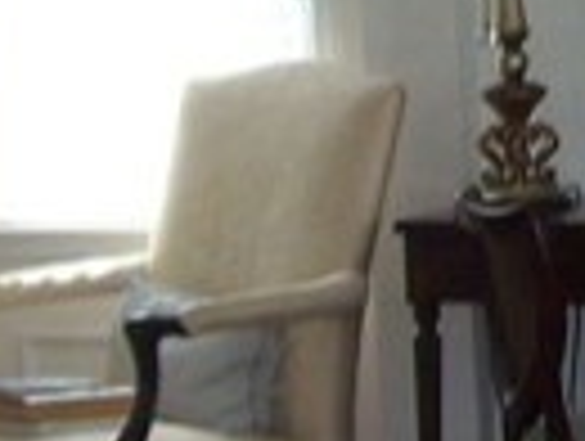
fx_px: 4791
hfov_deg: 7.0
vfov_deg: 5.3
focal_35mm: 283
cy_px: 90
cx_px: 590
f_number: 2.7
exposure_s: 1/60
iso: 80
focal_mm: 6
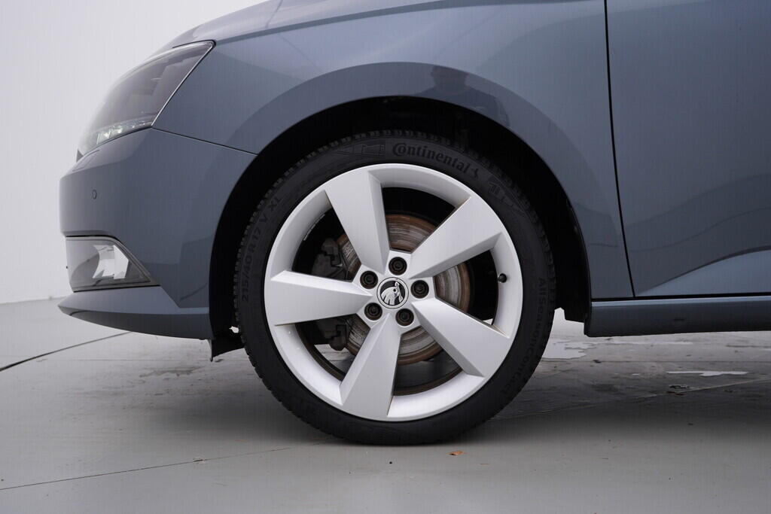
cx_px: 386
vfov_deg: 36.9
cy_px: 257
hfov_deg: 53.1
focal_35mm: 36
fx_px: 771
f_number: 4
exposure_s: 1/80
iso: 125
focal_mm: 24
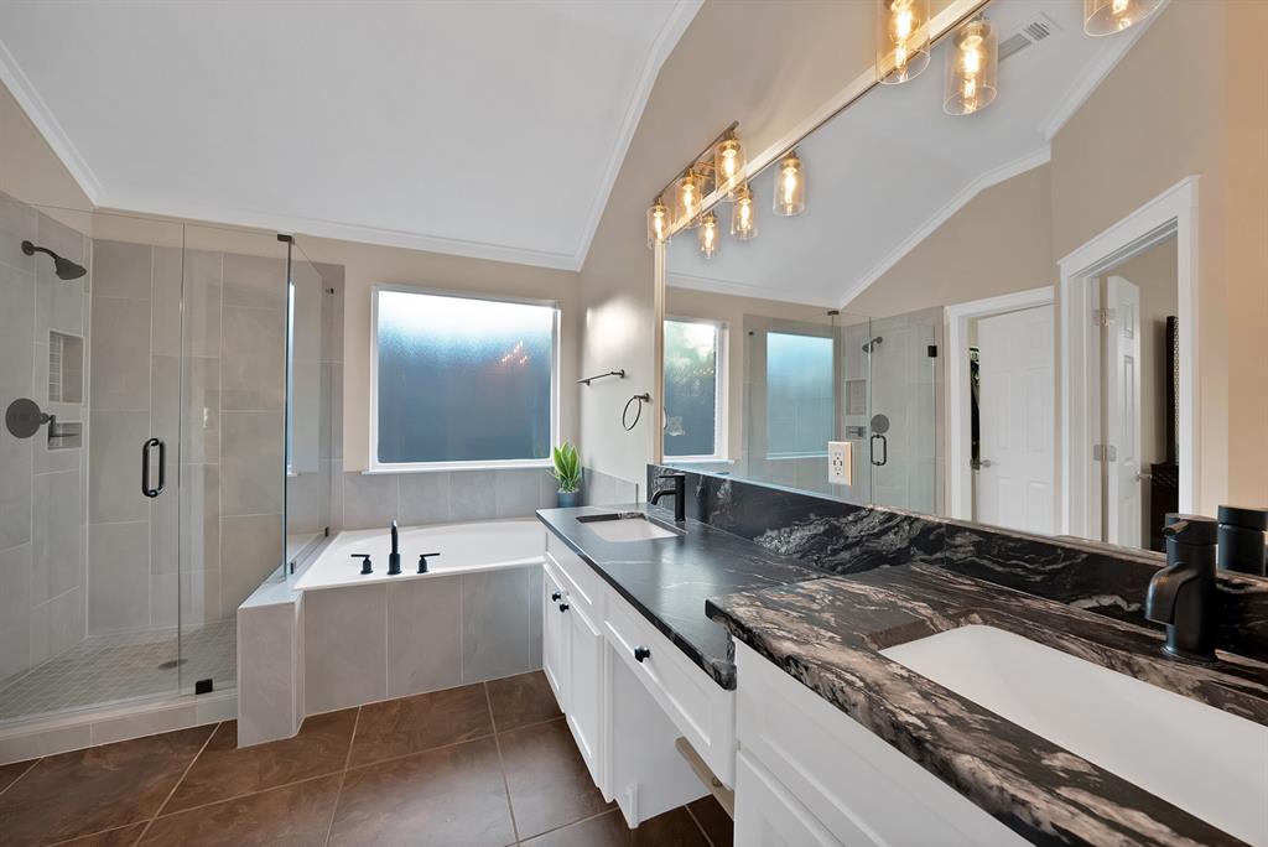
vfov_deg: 90.1
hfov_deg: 112.6
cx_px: 634
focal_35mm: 12
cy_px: 424
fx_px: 423
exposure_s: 1/5
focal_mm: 12
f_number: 9
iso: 640
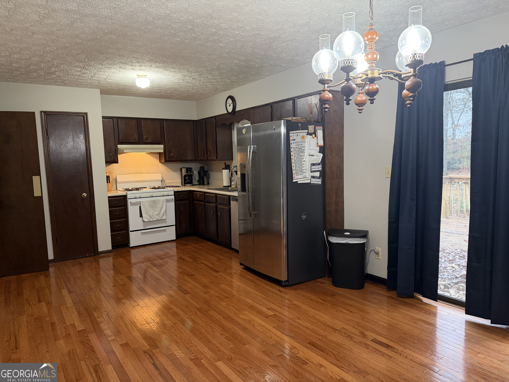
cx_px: 254
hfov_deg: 71.6
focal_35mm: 24
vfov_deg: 56.8
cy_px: 191
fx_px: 353
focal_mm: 6.76
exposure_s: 1/60
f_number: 1.78
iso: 320
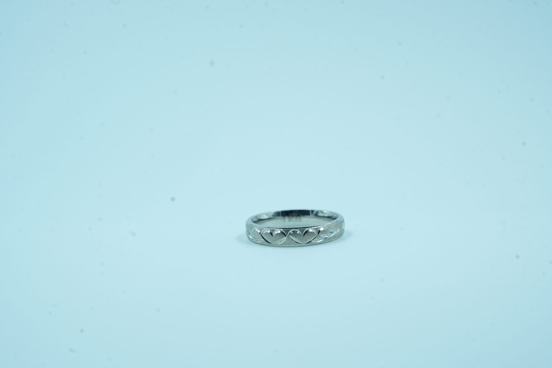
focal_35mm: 105
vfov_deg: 13.0
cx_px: 276
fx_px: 1610
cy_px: 184
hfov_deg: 19.5
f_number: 11
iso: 400
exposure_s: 1/125
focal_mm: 105
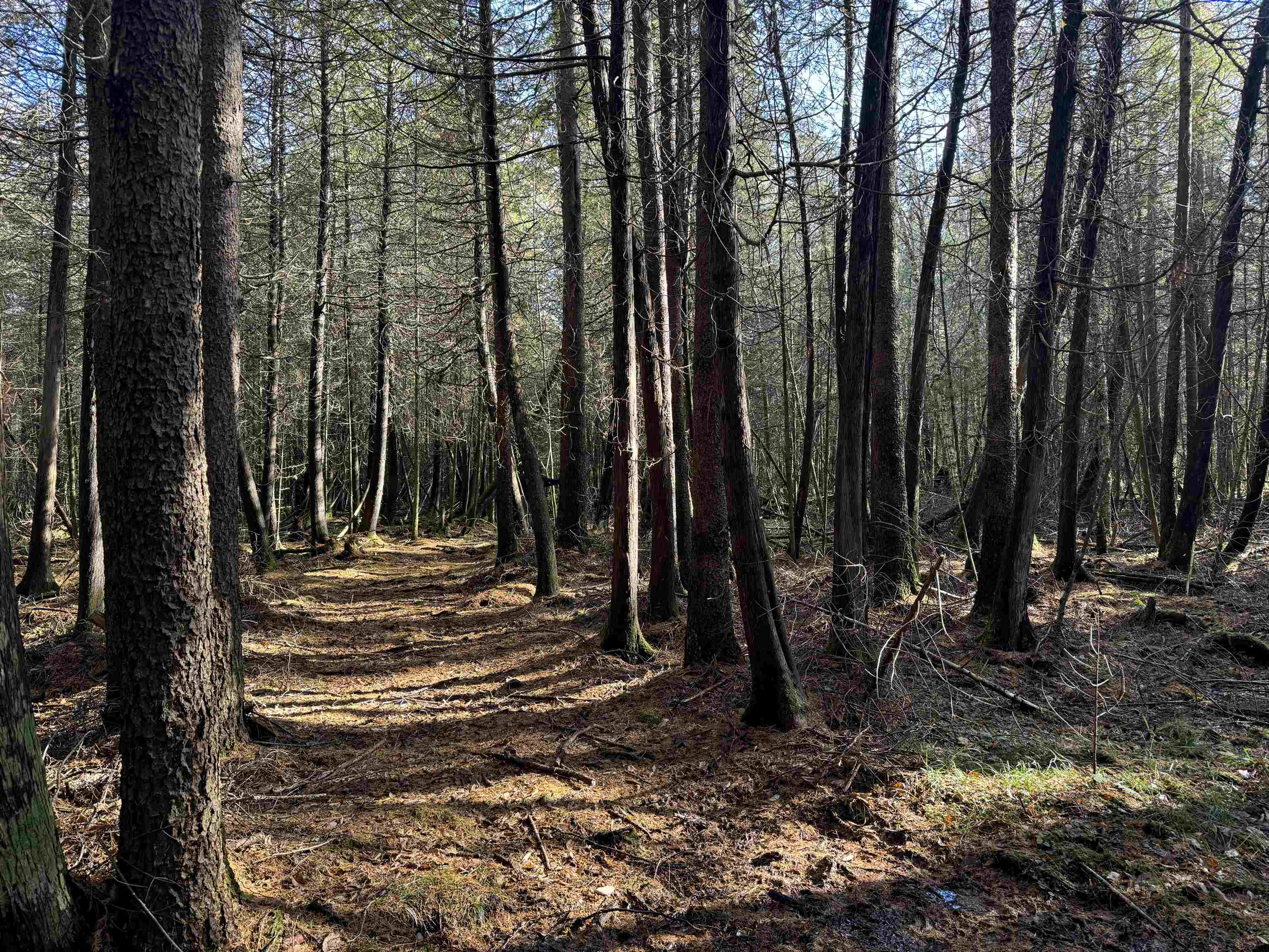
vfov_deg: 56.8
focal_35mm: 24
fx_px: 880
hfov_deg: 71.6
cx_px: 634
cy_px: 476
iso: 125
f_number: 1.78
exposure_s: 1/121
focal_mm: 6.76
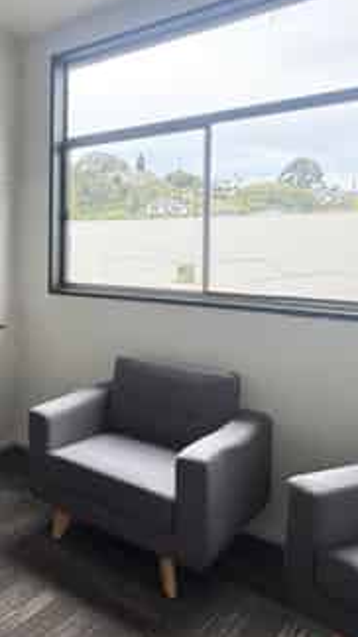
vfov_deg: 62.2
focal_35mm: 31
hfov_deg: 29.9
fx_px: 524
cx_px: -110
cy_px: 264
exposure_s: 1/137
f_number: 2.2
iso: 40
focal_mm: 2.22
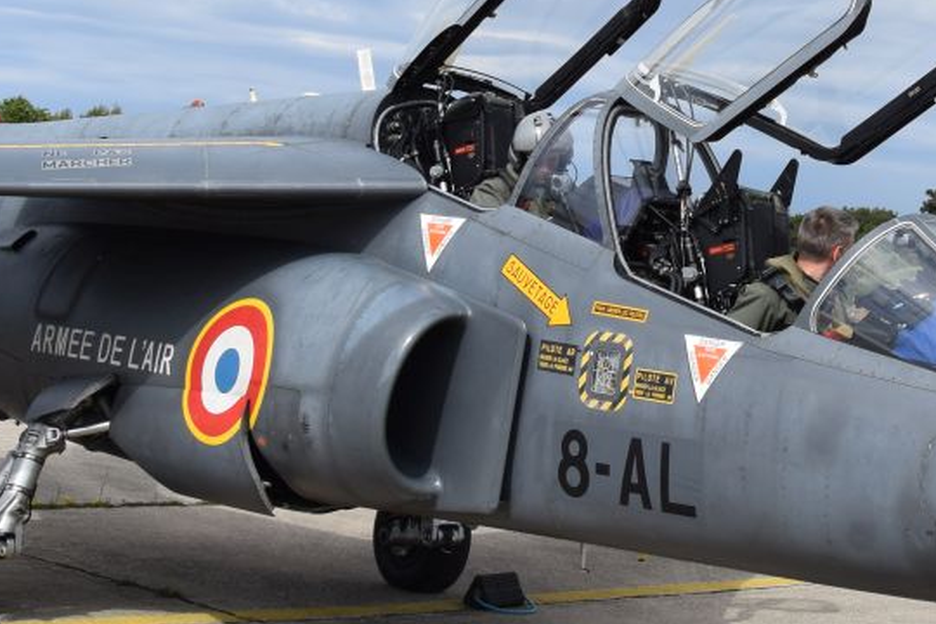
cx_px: 1026
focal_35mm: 80
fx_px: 2080
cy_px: 25
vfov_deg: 16.8
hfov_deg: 23.8
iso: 200
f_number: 10
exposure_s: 1/400
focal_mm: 18
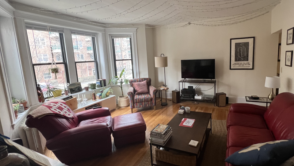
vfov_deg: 63.8
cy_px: 76
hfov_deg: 95.2
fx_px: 133
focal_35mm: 17
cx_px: 169
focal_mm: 1.57
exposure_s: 1/60
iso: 250
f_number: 1.8
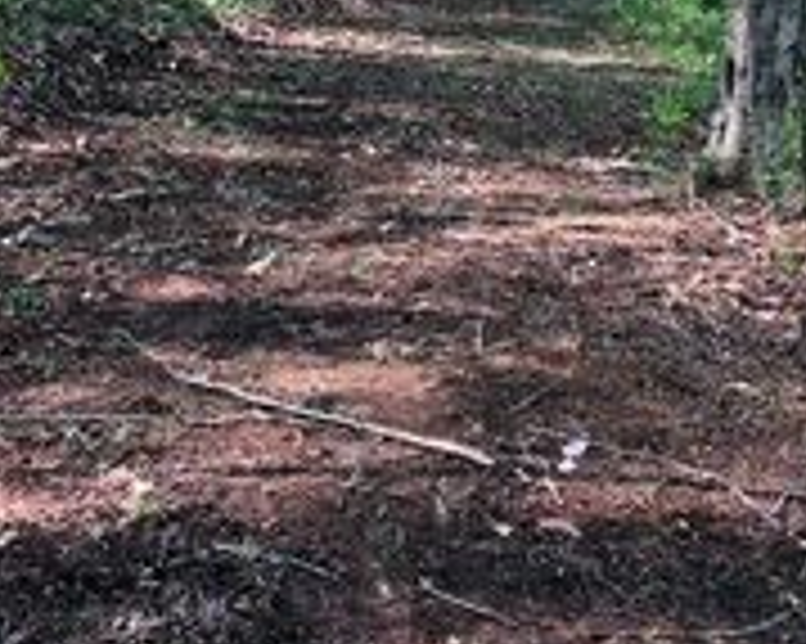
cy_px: 25
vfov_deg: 18.9
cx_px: 396
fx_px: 1883
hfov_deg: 24.2
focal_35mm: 79
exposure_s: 1/120
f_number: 2.2
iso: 32
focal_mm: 4.15
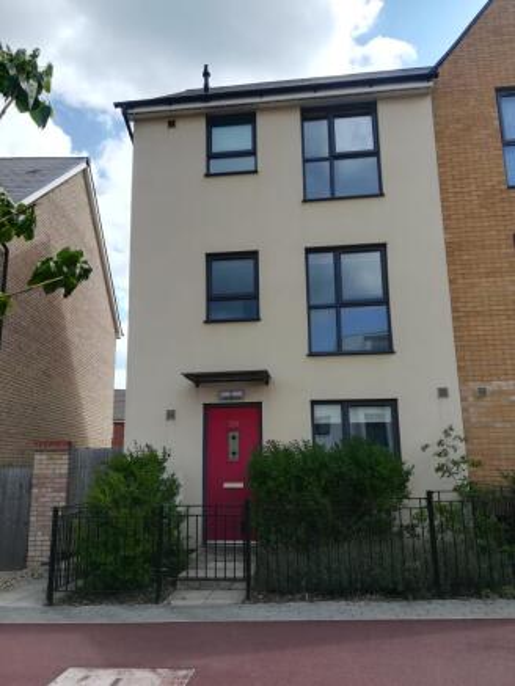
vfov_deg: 67.3
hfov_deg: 53.1
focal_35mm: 26
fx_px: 516
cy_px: 343
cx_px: 258
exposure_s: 1/438
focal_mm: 3.83
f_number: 2.2
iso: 50
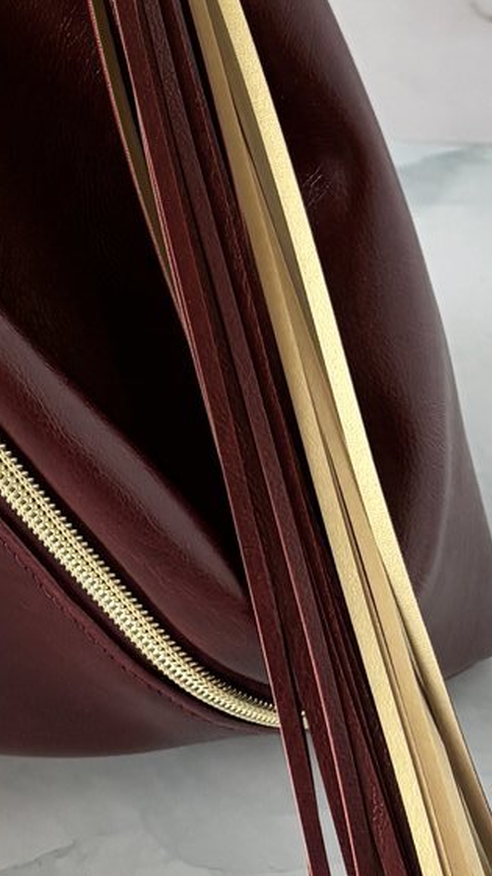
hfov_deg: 11.6
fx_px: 2253
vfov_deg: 20.1
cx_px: -392
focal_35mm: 97
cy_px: -278
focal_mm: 5.96
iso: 125
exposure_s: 1/60
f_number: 1.6
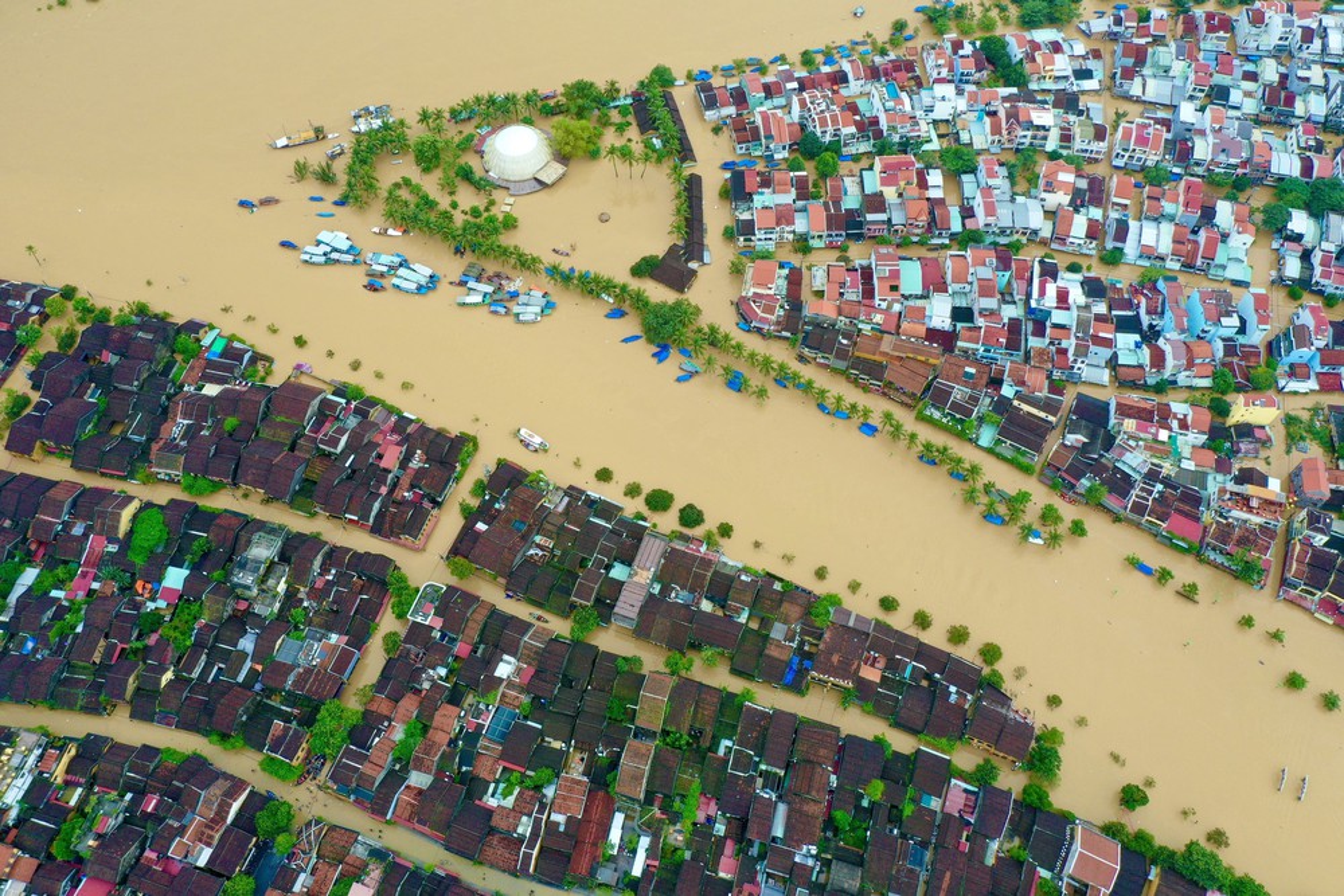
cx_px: 672
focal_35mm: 28
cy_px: 448
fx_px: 1045
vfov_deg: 46.4
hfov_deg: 65.5
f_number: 6.3
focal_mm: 10.26
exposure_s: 1/100
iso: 200
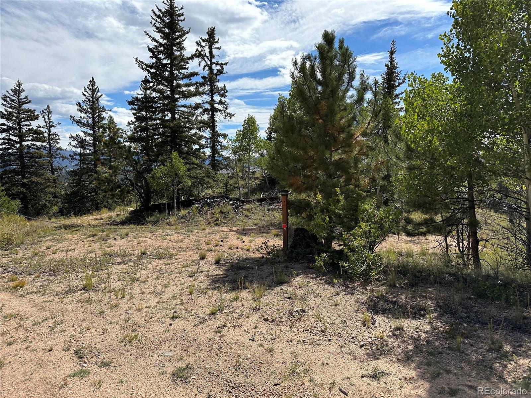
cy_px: 199
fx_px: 368
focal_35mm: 24
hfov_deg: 71.6
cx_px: 266
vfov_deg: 56.8
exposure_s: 1/5525
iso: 80
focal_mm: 6.86
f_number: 1.78
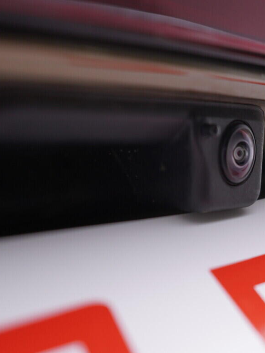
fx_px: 653
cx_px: 204
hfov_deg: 22.7
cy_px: 184
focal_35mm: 64
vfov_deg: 30.3
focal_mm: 24
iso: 125
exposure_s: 1/50
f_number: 3.2
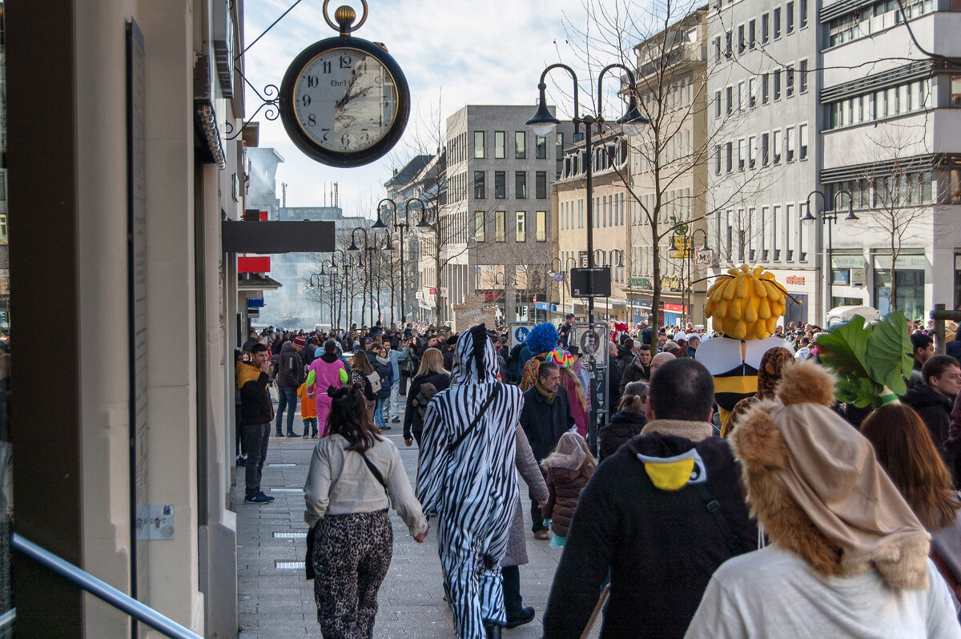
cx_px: 480
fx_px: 1680
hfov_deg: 31.9
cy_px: 320
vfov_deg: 21.5
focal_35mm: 63
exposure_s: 1/640
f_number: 5.6
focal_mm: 42
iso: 200
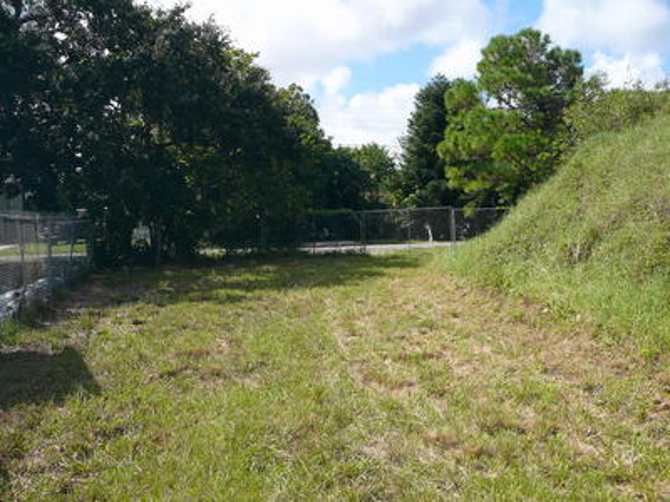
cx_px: 335
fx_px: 677
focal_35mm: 35
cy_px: 251
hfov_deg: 52.6
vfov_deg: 40.7
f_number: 5
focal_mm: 5.2
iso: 80
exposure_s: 1/400
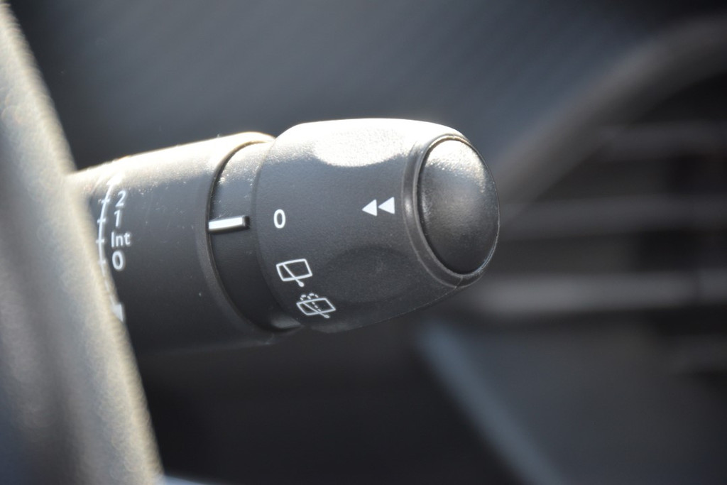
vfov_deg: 3.4
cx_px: 364
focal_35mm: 405
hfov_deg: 5.1
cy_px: 242
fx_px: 8179
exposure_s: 1/125
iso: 560
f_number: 6.3
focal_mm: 270
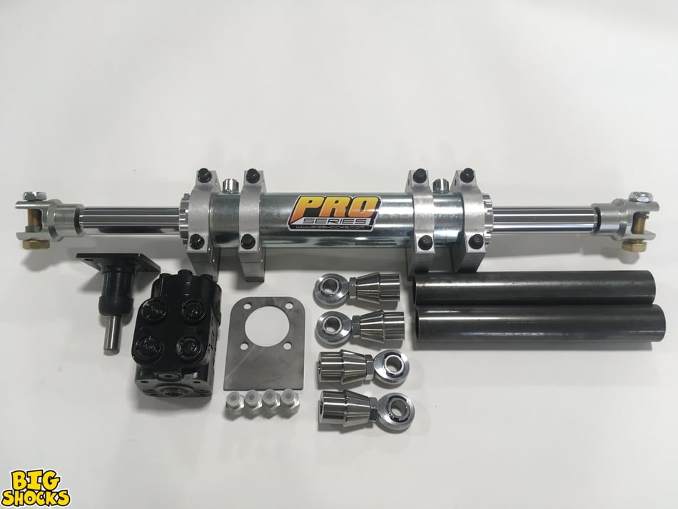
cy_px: 254
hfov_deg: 61.6
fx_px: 568
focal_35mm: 29
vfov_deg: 48.2
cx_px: 339
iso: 25
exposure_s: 1/40
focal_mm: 4.15
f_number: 2.2
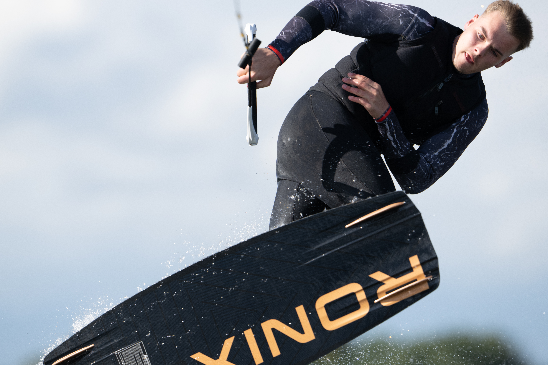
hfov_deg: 4.3
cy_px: 194
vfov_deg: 2.9
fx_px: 7276
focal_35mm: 478
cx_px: 295
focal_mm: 400
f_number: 4.5
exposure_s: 1/2500
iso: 320
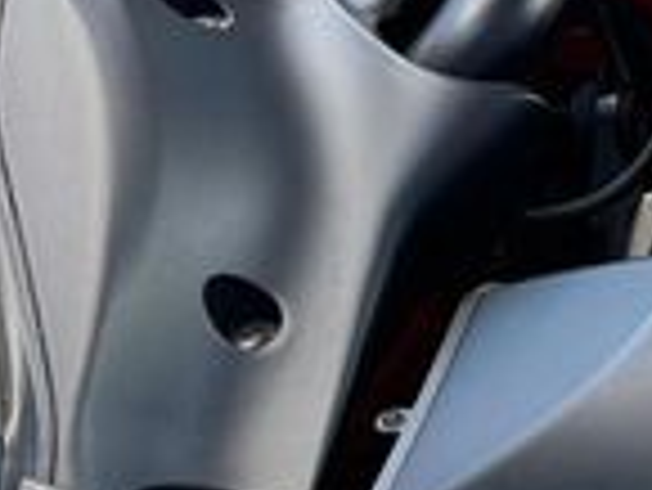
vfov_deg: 13.4
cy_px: -175
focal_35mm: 106
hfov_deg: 15.2
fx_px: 1998
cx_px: 1282
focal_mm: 6.76
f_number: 1.78
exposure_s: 1/147
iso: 200
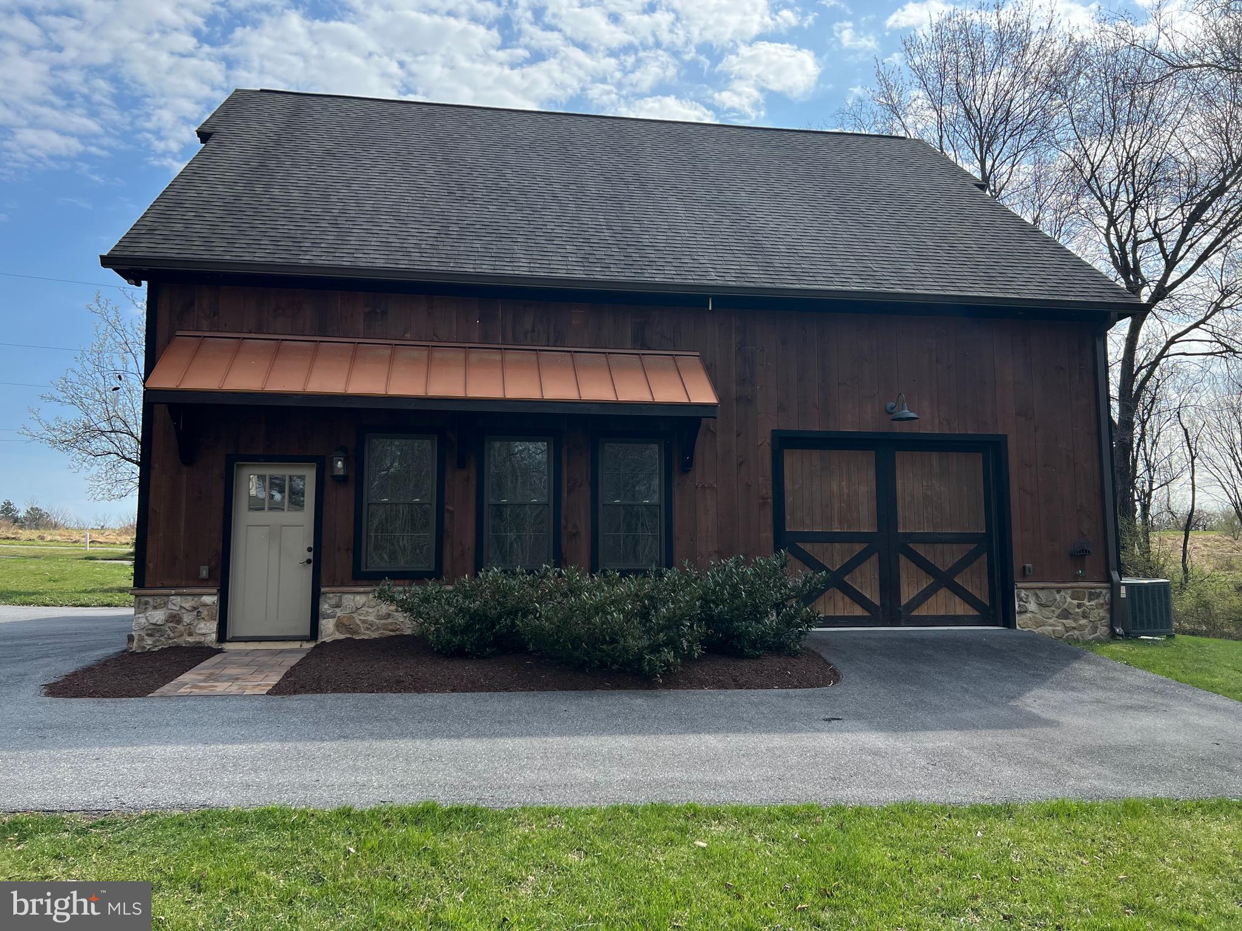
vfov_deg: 53.1
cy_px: 466
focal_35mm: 26
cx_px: 621
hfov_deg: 67.3
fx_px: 933
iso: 50
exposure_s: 1/4115
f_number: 1.5
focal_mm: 5.7
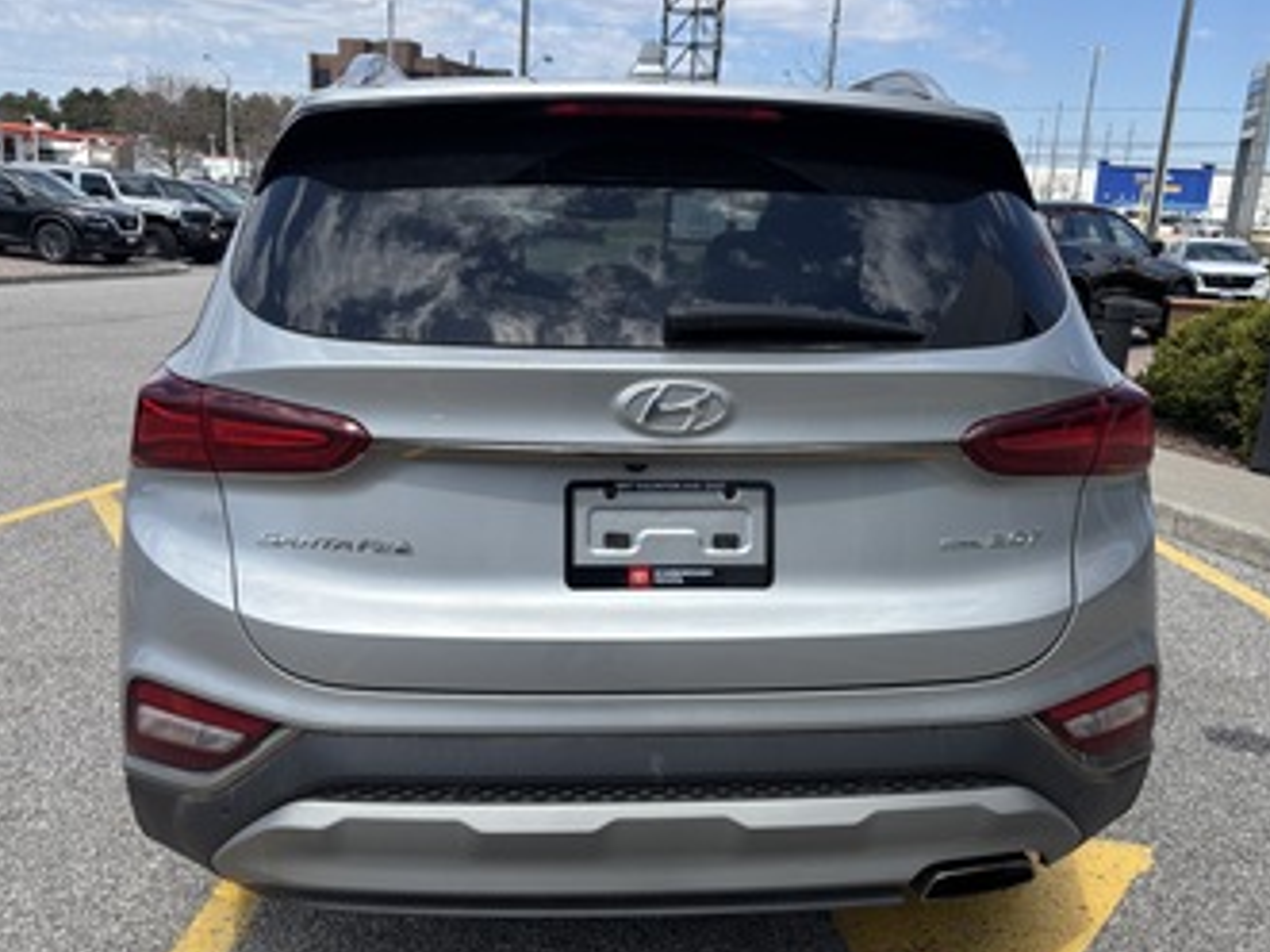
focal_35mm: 33
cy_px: 512
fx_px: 1210
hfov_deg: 55.3
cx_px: 671
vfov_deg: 42.9
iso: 50
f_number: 1.6
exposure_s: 1/2710
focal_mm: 5.96
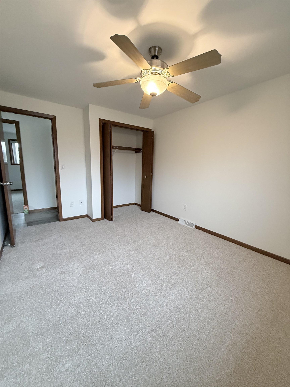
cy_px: 194
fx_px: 156
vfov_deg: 102.1
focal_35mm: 14
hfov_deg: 85.7
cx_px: 145
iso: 400
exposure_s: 1/60
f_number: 2.2
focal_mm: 2.22
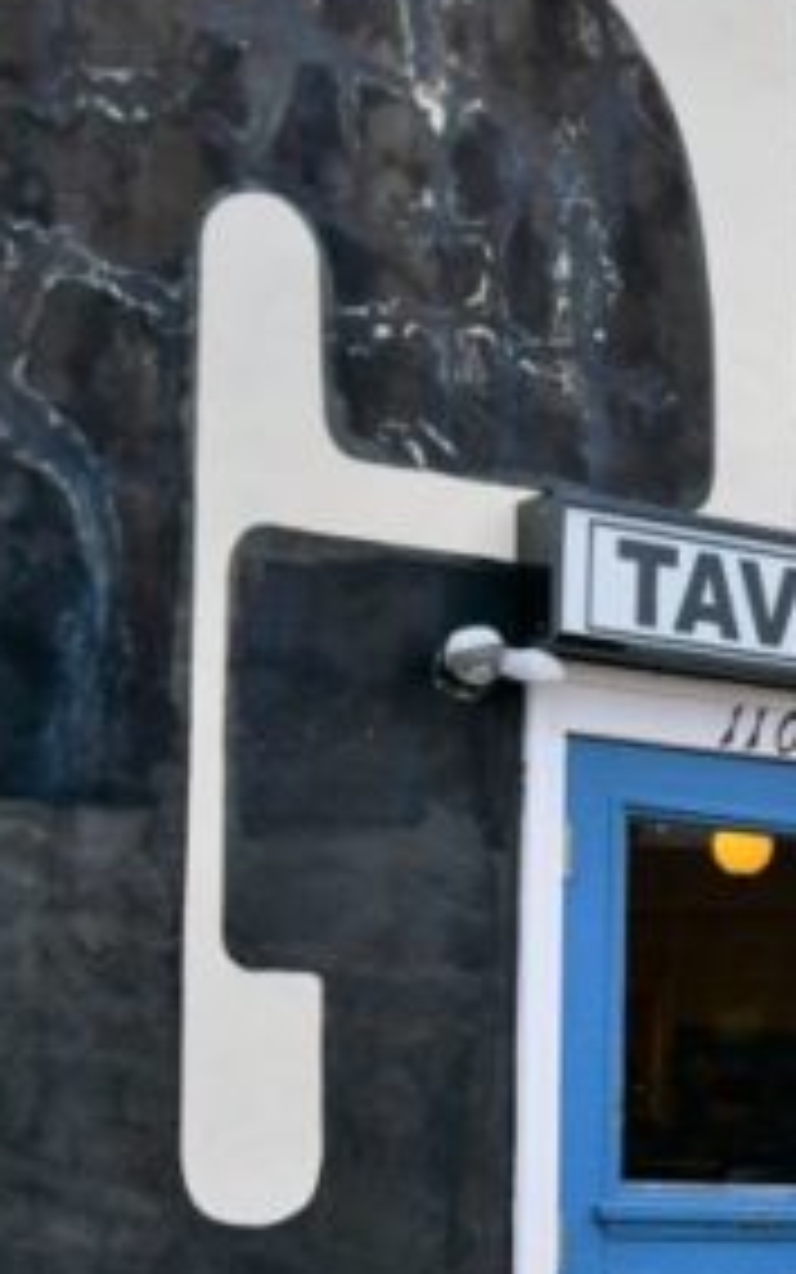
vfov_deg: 24.7
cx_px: 1165
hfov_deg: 14.7
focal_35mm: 83
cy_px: 936
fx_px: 2879
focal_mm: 20
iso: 320
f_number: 4
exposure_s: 1/160
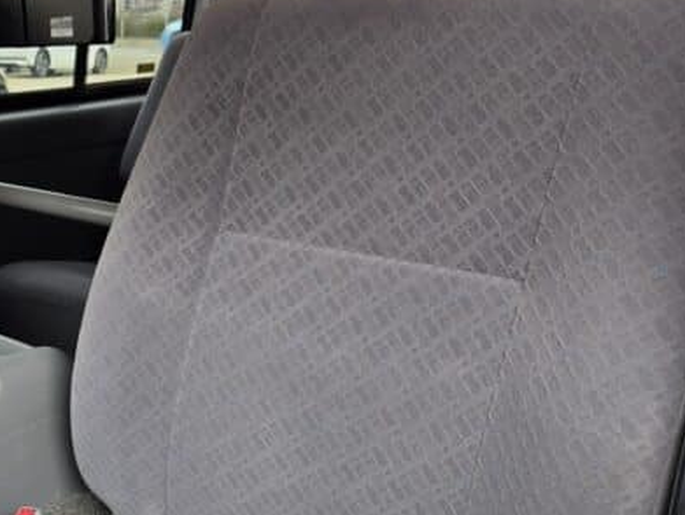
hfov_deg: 36.8
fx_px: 931
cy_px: 314
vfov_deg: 30.8
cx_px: 23
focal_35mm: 47
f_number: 1.8
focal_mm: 5.4
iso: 40
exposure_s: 1/180
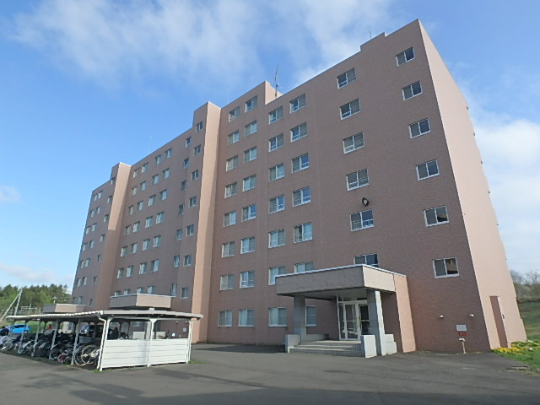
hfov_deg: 79.0
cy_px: 202
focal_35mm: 21
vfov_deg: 63.4
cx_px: 270
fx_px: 328
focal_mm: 3.7
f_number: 3.5
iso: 125
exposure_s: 1/1000
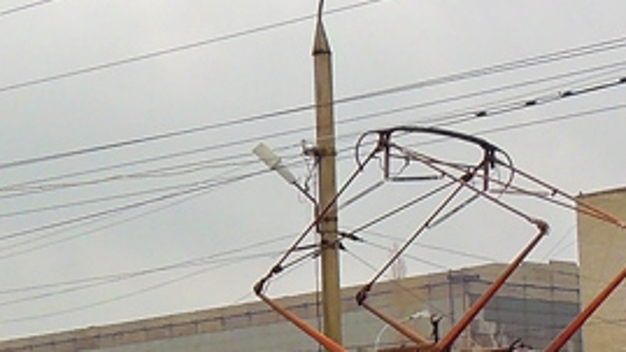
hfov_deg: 15.1
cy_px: 343
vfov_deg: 8.8
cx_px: -133
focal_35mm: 137
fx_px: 2273
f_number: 5.6
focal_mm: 5.8
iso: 200
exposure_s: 1/500
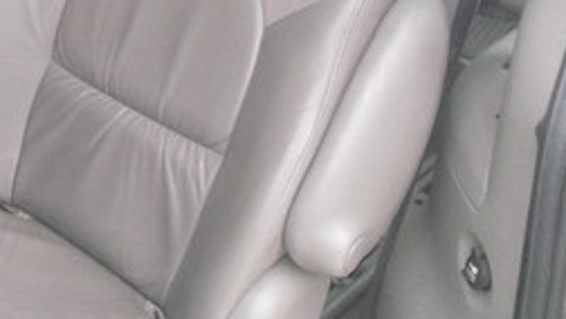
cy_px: -74
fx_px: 1051
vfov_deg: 16.5
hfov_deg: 28.5
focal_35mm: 70
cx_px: 20
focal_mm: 4.9
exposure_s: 1/60
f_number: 3.2
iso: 400
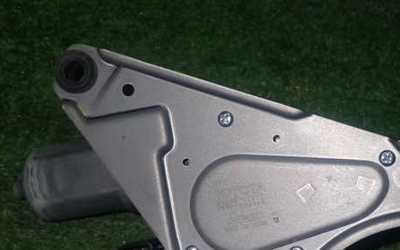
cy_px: 178
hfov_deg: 30.9
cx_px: 255
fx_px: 719
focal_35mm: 66
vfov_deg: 19.6
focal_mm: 8.4
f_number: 9
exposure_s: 1/50
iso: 320
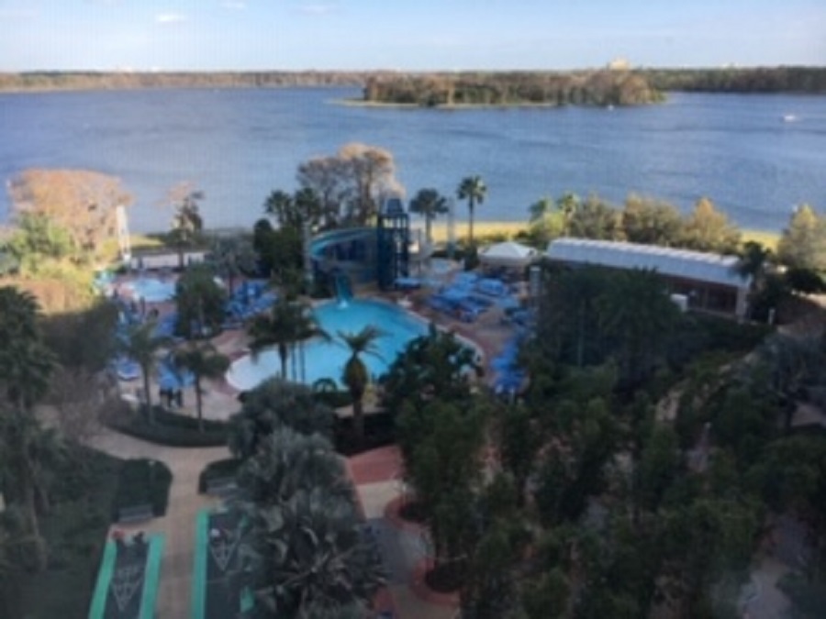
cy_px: 310
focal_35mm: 29
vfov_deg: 48.2
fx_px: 692
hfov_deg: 61.7
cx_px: 413
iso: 25
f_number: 2.2
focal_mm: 4.15
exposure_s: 1/519
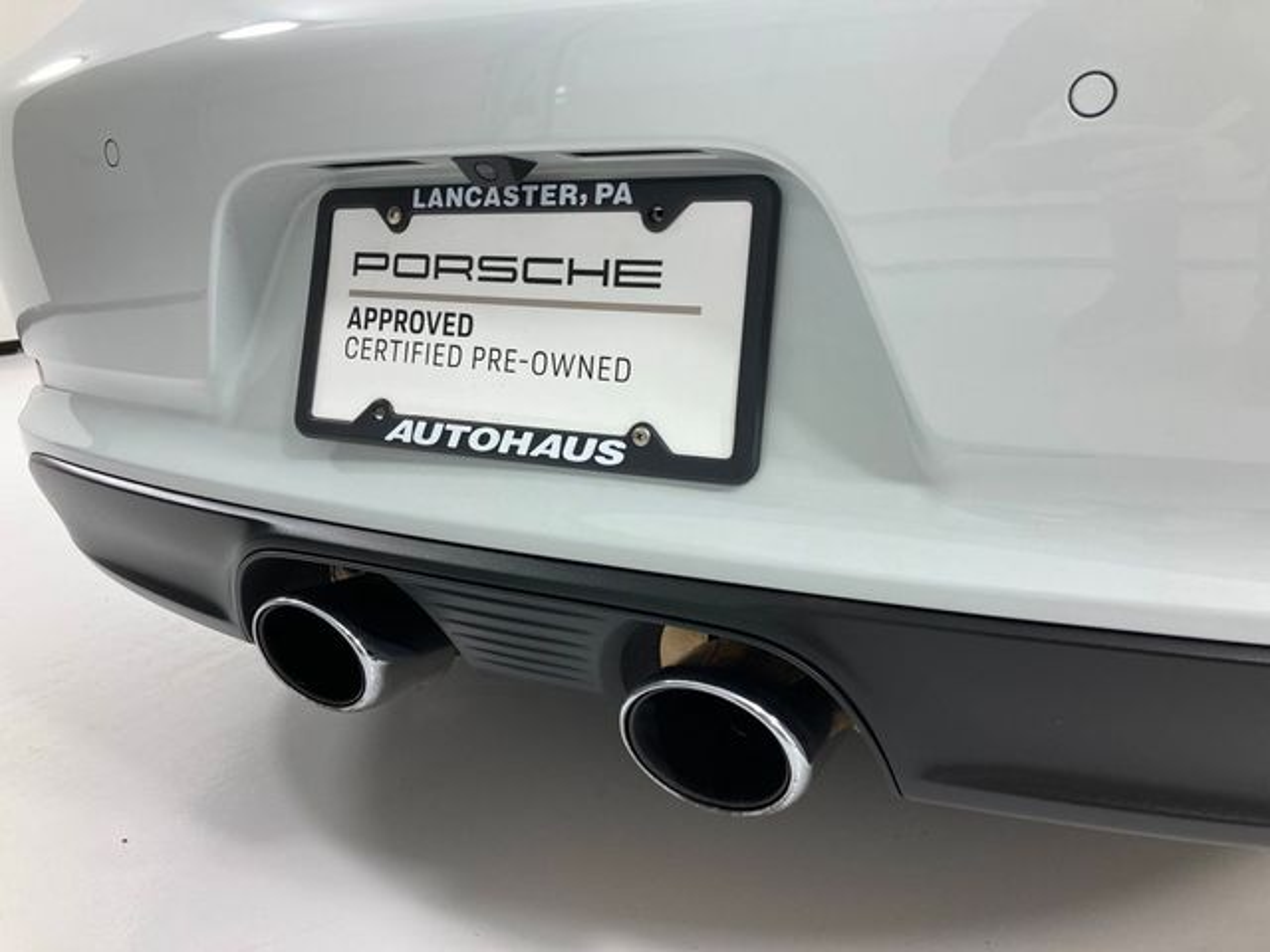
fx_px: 1027
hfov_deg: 63.4
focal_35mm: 28
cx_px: 635
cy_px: 476
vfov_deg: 49.7
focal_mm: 3.99
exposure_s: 1/163
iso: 20
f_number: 1.8
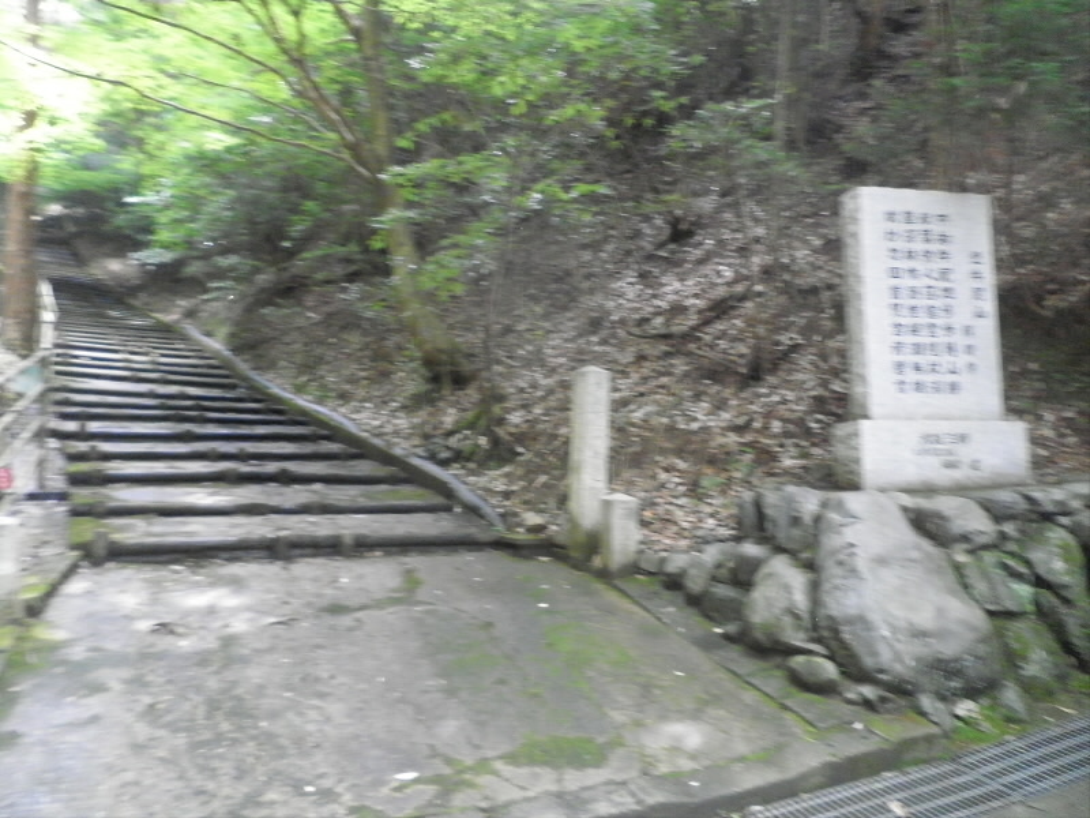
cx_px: 545
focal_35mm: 27
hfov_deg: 65.3
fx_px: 850
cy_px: 409
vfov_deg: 51.4
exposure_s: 1/30
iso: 500
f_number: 3.2
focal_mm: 4.9
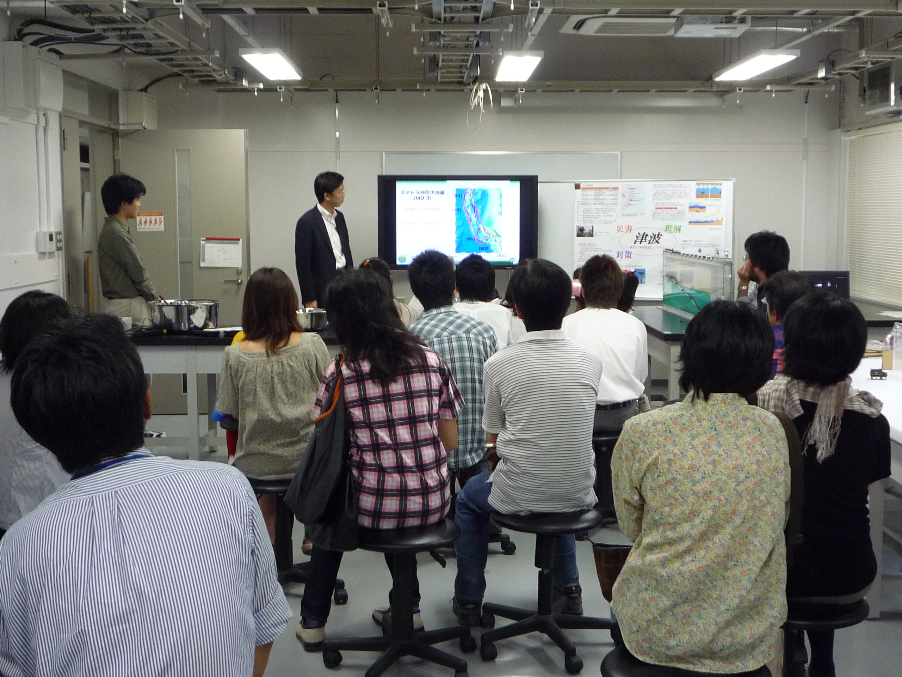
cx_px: 451
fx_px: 1120
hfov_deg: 43.9
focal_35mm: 43
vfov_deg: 33.6
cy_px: 338
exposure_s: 1/30
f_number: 3.4
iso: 200
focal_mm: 5.3
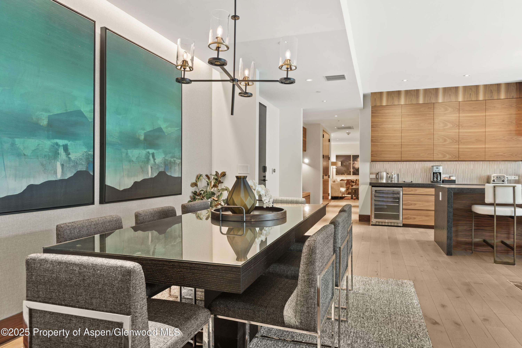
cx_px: 261
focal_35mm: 24
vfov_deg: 53.2
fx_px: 348
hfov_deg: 73.7
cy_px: 174
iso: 500
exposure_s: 1/2
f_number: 7.1
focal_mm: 24
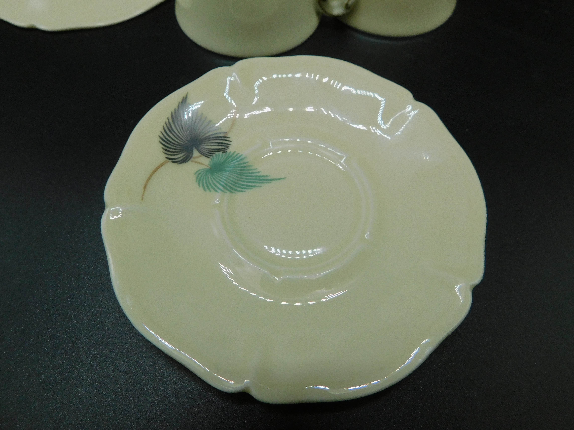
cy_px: 215
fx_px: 381
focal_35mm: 23
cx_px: 287
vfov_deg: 58.9
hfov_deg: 73.9
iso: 125
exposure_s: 1/400
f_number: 3
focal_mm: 4
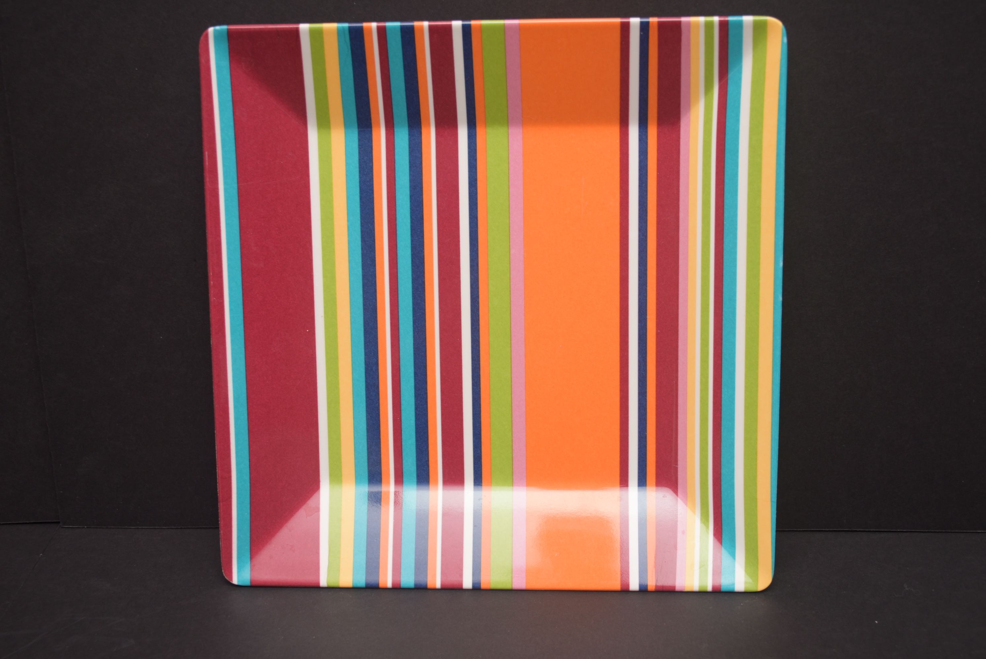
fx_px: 1233
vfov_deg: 29.9
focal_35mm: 45
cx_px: 493
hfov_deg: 43.6
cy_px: 330
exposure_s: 1/160
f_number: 5.6
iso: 160
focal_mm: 30
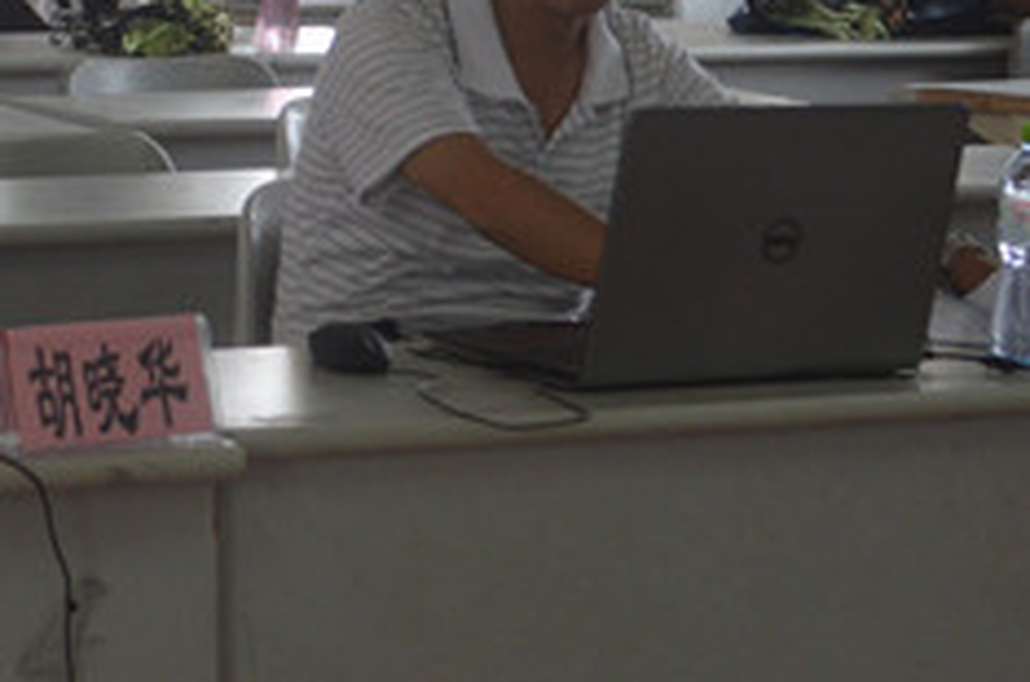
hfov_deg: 13.2
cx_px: 70
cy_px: -156
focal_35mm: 154
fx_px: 4397
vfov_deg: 8.8
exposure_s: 1/100
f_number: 5
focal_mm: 30
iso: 400
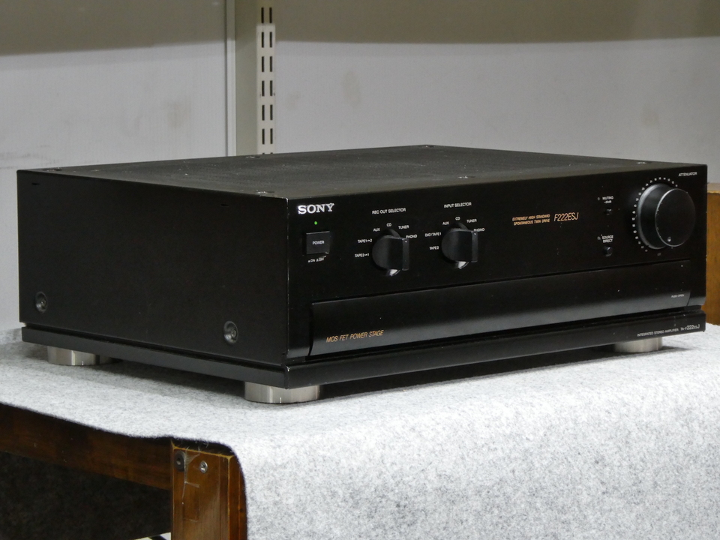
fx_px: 2579
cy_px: 270
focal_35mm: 124
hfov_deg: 15.9
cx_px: 360
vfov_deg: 12.0
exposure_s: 1/8
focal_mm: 22.3
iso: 400
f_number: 5.6
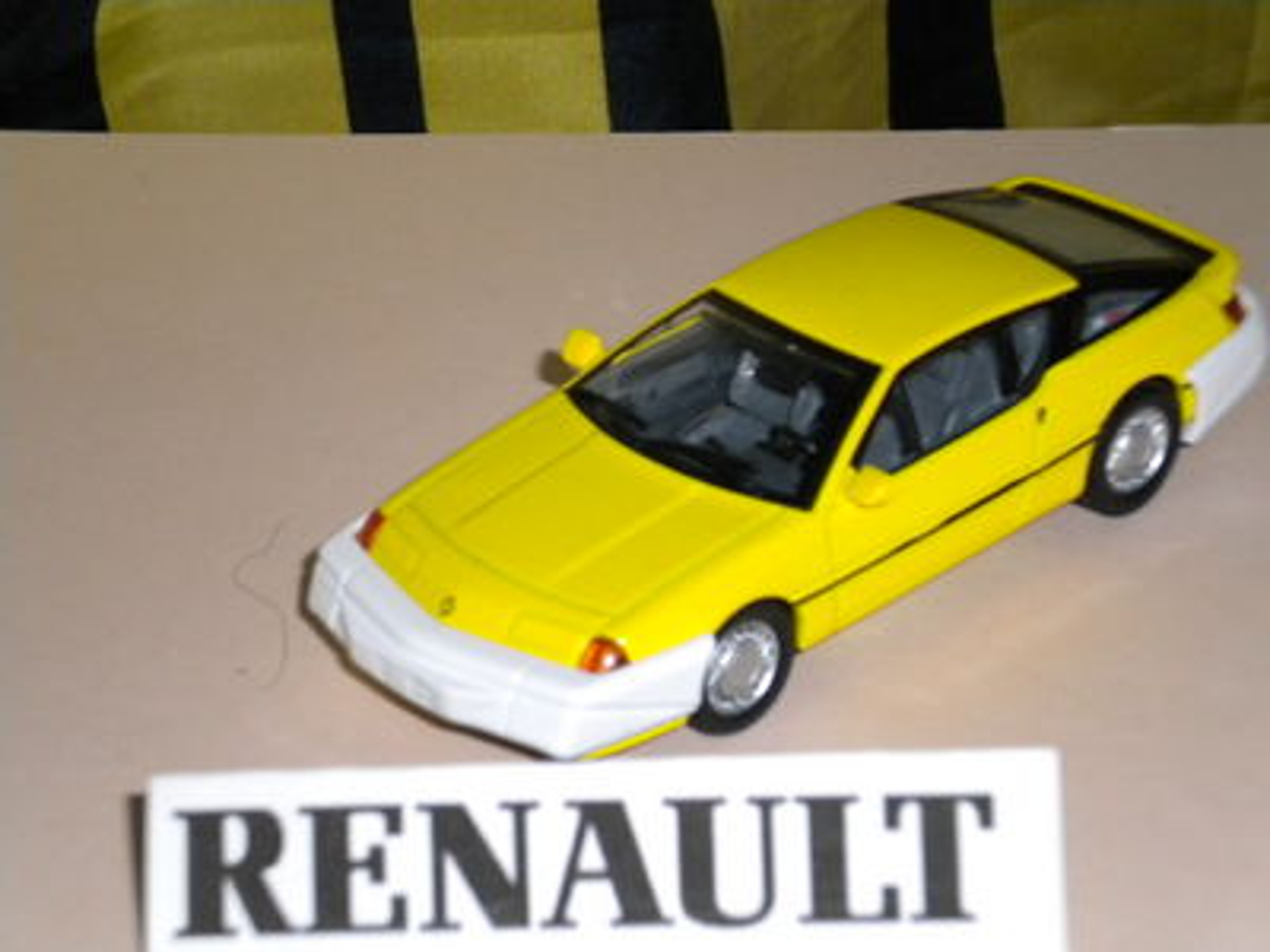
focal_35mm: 96
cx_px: 635
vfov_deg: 15.4
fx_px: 3522
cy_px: 476
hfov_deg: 20.4
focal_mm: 17.3
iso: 400
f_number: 5.7
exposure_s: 1/60
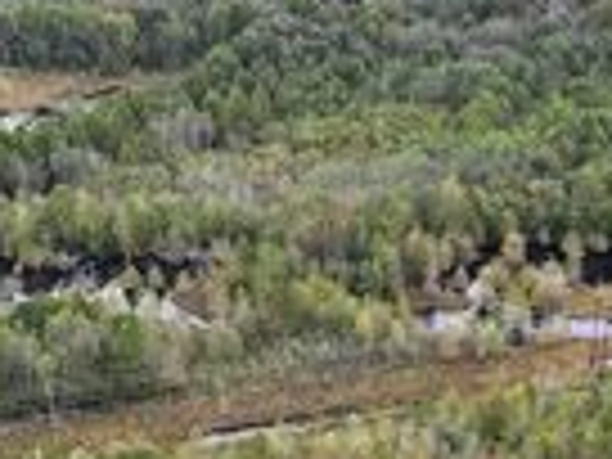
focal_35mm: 76
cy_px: 477
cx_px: 315
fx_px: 1344
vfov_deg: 18.8
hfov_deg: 25.7
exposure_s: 1/200
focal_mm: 12.29
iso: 100
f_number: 2.8
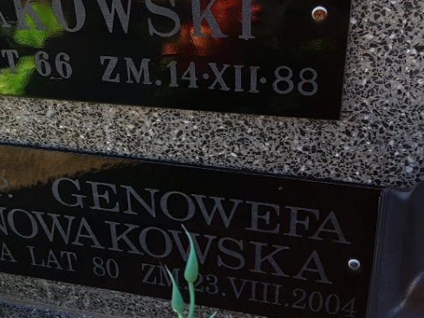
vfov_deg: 28.6
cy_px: 146
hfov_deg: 37.2
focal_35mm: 51
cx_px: 155
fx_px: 625
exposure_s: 1/306
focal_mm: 4.2
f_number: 1.7
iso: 40
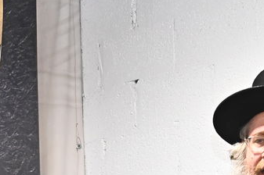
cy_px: 286
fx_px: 1399
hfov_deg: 10.6
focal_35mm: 191
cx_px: -42
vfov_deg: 7.0
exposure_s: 1/200
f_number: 8
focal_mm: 46
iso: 3200
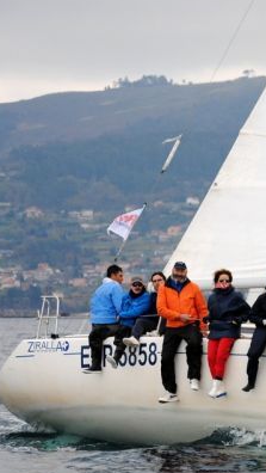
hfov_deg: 4.6
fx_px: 3270
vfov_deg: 8.3
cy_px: 274
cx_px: 334
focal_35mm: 261
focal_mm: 82
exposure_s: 1/400
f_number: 5
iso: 200
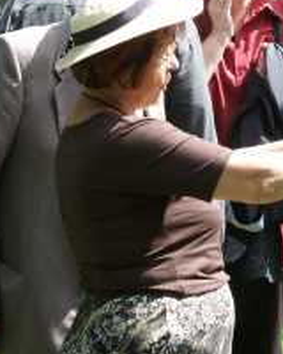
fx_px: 3015
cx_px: 232
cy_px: 65
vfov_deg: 6.7
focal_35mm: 288
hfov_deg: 5.4
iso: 100
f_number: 6.7
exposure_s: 1/125
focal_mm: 31.17
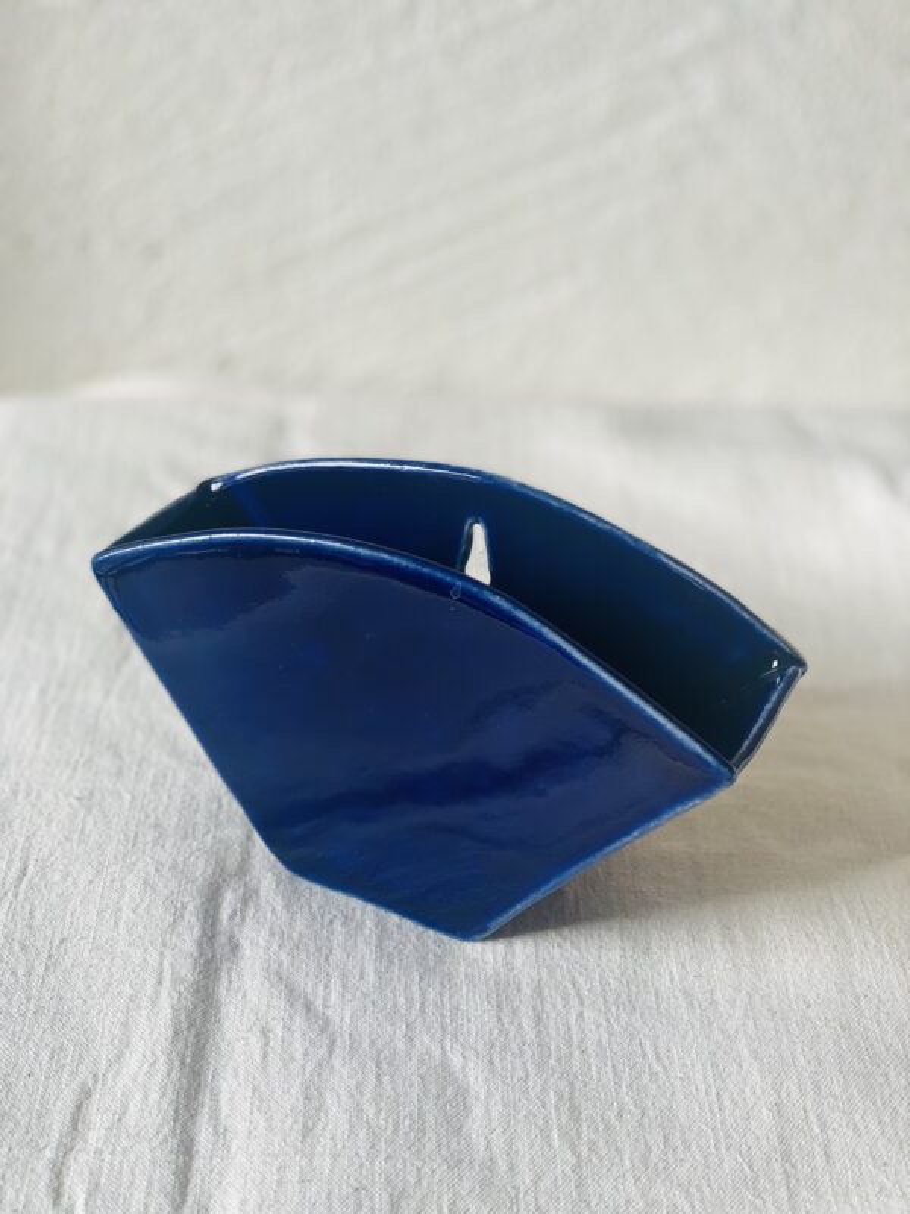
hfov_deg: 28.0
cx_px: 455
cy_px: 607
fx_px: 1823
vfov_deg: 36.8
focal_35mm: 52
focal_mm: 6
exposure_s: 1/100
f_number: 2
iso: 50
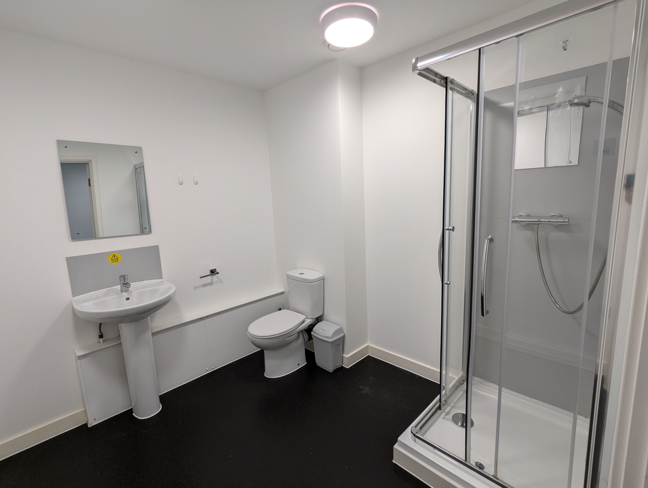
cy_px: 244
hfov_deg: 94.4
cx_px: 324
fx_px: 300
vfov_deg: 78.2
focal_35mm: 16
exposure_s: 1/33.3
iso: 44
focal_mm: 2.35
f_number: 2.2
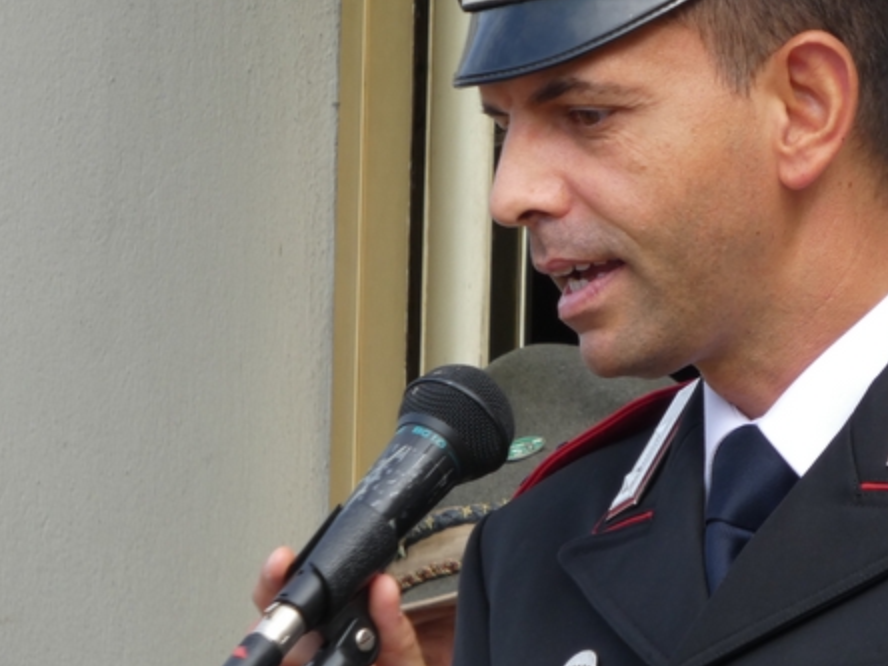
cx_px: 718
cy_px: 222
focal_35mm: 1192
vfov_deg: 1.2
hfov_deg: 1.7
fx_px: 30578
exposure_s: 1/125
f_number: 5.6
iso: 80
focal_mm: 118.5
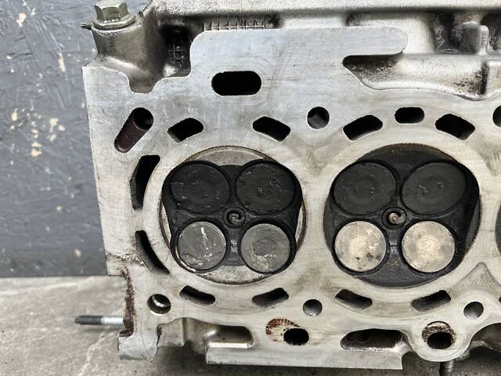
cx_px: 250
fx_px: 376
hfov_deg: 67.3
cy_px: 188
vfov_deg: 53.1
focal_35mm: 26
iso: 40
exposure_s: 1/203
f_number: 1.6
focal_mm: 5.1
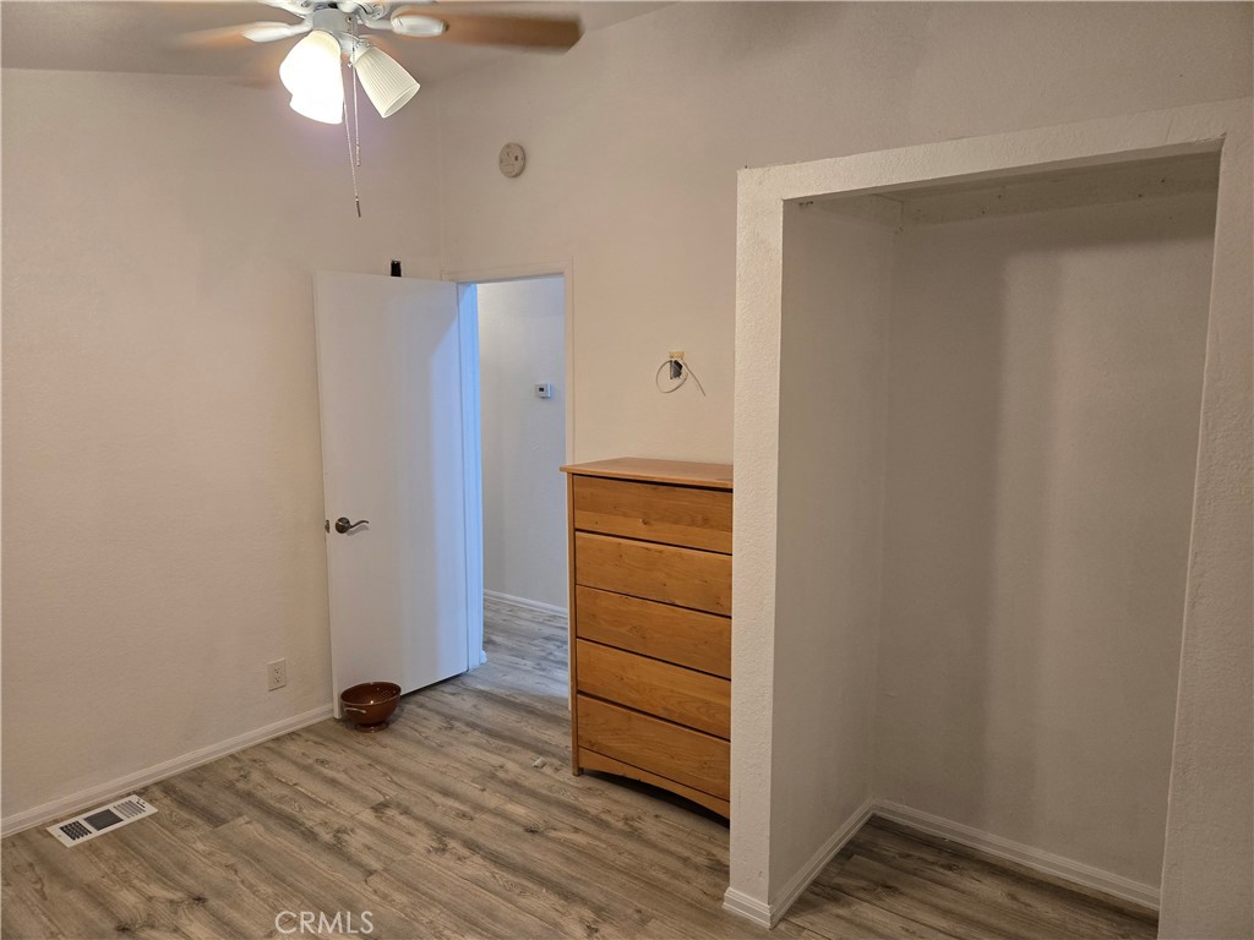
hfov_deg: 73.9
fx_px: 833
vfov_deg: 58.9
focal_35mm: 23
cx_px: 627
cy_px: 470
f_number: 1.8
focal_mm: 5.4
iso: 320
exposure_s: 1/120
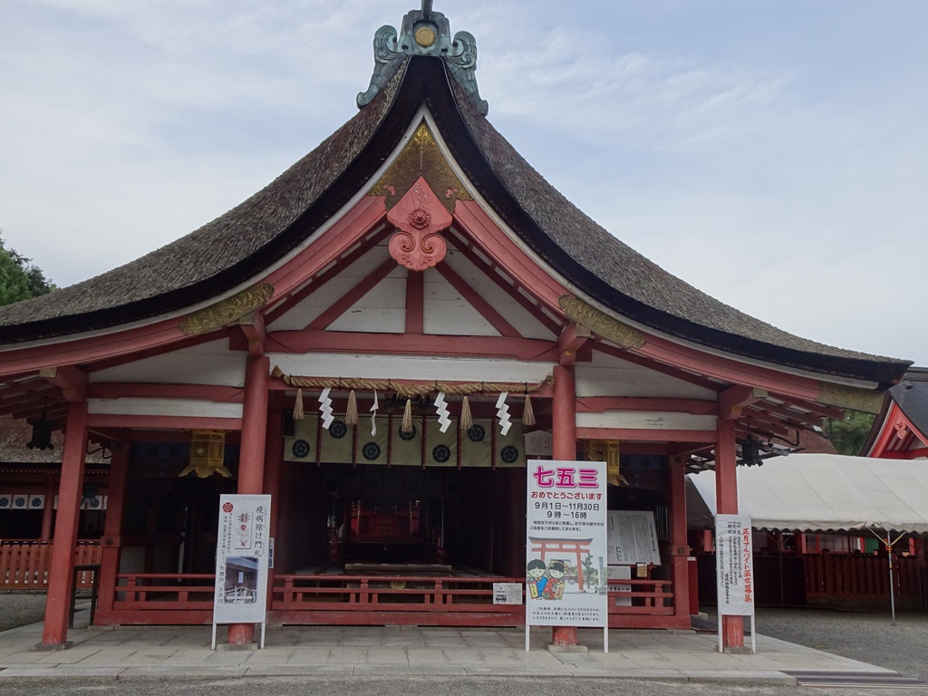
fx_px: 911
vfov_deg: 41.8
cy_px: 348
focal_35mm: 34
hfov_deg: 54.0
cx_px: 464
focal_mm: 5.79
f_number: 4
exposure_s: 1/200
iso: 80
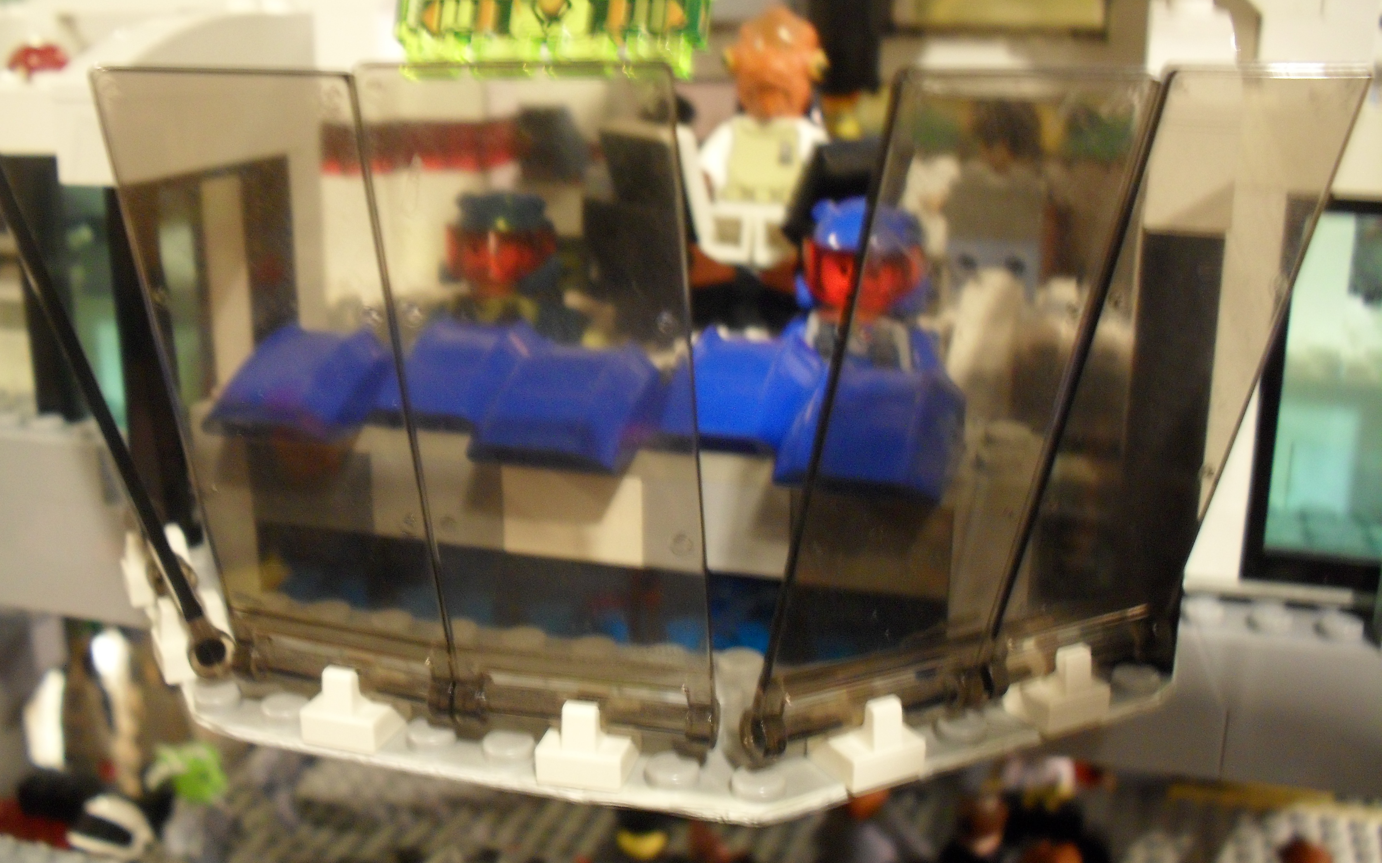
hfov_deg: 51.5
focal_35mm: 38
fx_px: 1431
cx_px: 675
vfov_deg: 33.6
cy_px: 428
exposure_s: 1/3
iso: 200
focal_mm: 6.3
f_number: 3.2
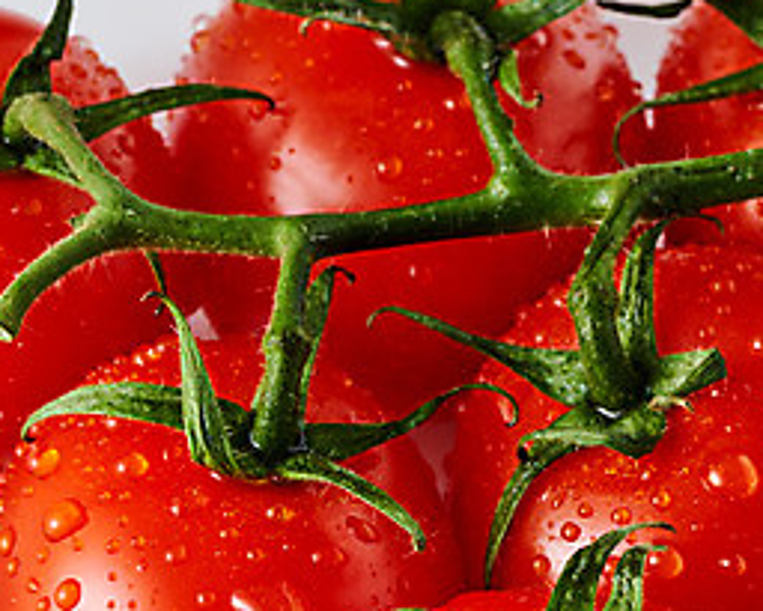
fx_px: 4473
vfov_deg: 7.8
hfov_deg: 9.7
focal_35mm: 198
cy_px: 411
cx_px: 736
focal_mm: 90
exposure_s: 1/125
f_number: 16
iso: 200
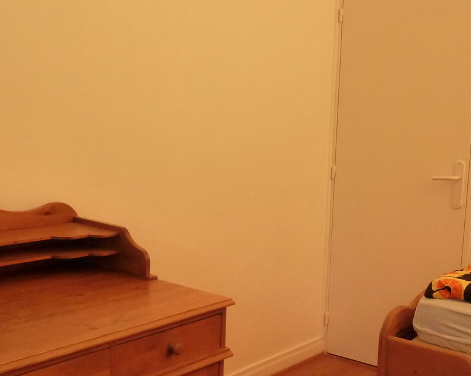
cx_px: 285
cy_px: 235
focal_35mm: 51
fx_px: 711
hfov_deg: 36.5
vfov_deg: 29.5
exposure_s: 1/25
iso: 400
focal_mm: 4.5
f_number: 3.3
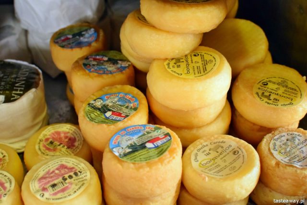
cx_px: 154
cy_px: 102
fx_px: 448
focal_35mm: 52
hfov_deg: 37.8
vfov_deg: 25.8
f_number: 5.6
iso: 3600
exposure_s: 1/125
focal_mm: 35
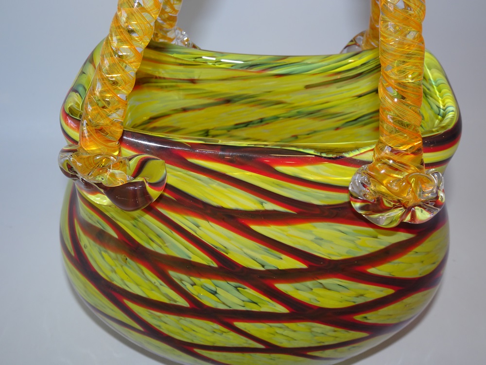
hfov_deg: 54.0
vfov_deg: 41.8
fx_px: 477
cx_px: 243
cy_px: 182
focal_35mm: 34
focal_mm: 5.79
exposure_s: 1/40
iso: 80
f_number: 4
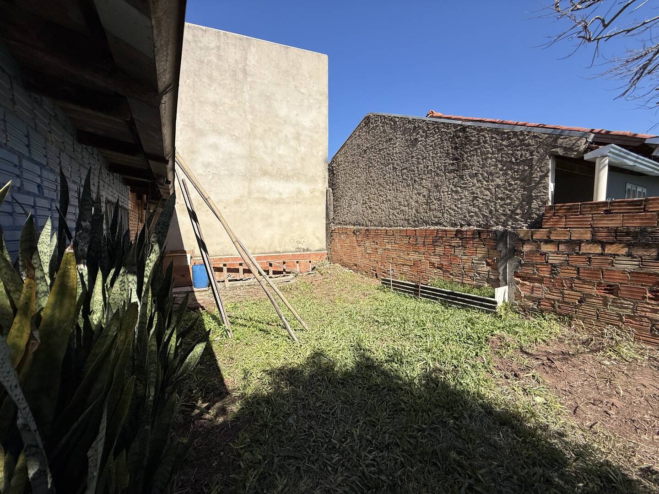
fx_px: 267
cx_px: 330
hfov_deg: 102.1
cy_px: 247
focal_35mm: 14
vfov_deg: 85.7
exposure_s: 1/2410
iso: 50
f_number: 2.2
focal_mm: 2.22
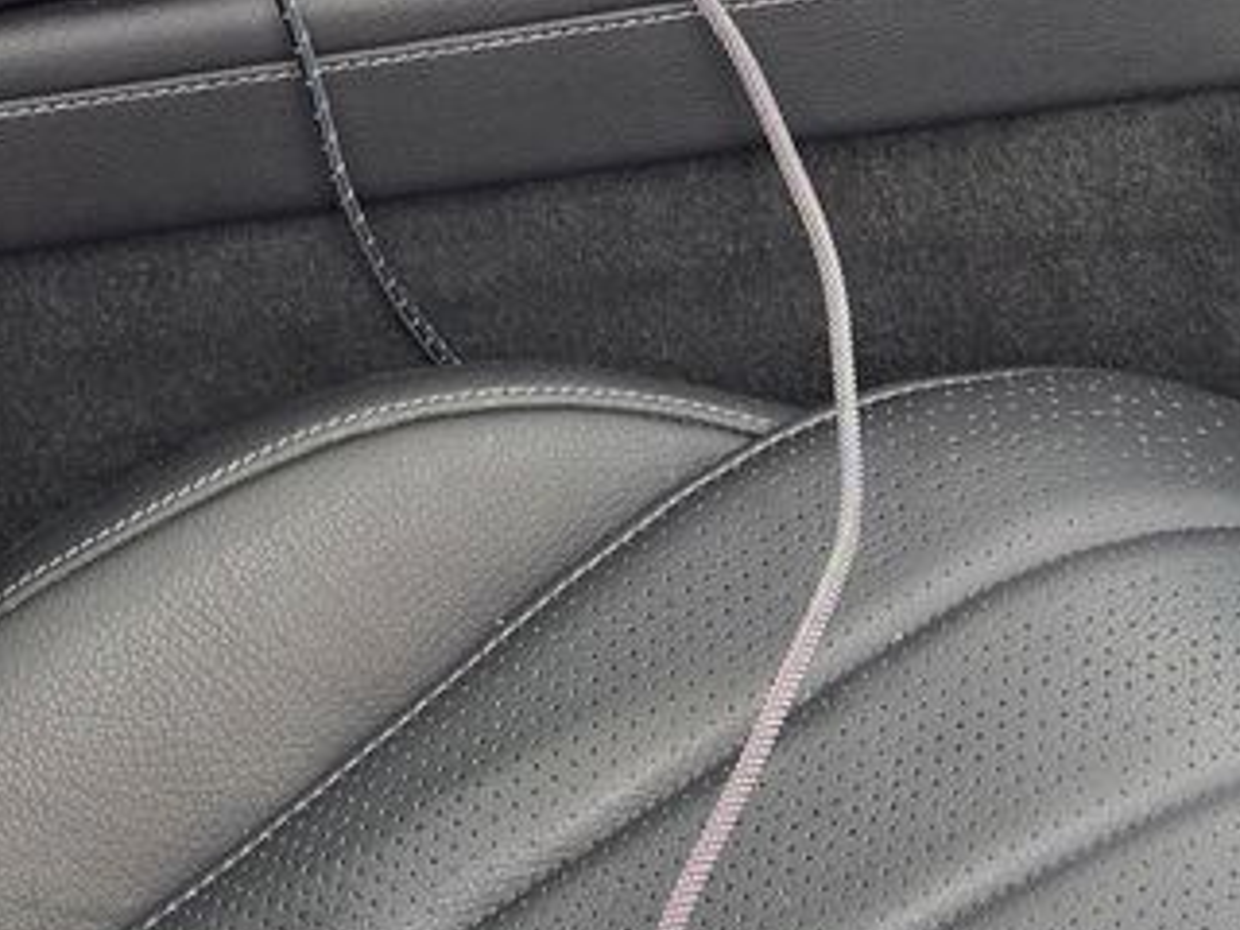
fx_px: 4119
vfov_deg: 11.7
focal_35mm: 115
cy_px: -845
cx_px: 345
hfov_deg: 17.0
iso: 125
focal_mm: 5.4
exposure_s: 1/180
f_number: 1.8
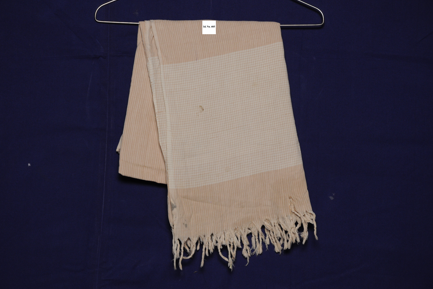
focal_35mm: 121
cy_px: 144
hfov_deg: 16.9
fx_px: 1455
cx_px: 218
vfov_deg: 11.3
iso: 400
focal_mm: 80
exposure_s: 1/10
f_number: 11
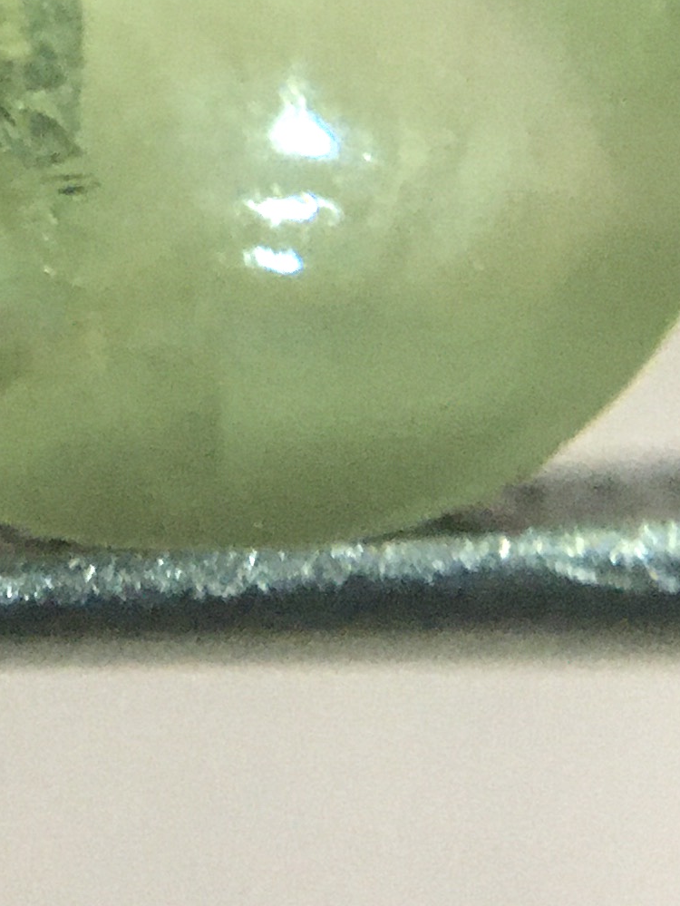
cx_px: -54
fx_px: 3063
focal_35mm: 117
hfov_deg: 12.5
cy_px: -8
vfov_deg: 16.5
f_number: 2.2
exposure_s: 1/17
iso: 200
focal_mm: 4.15
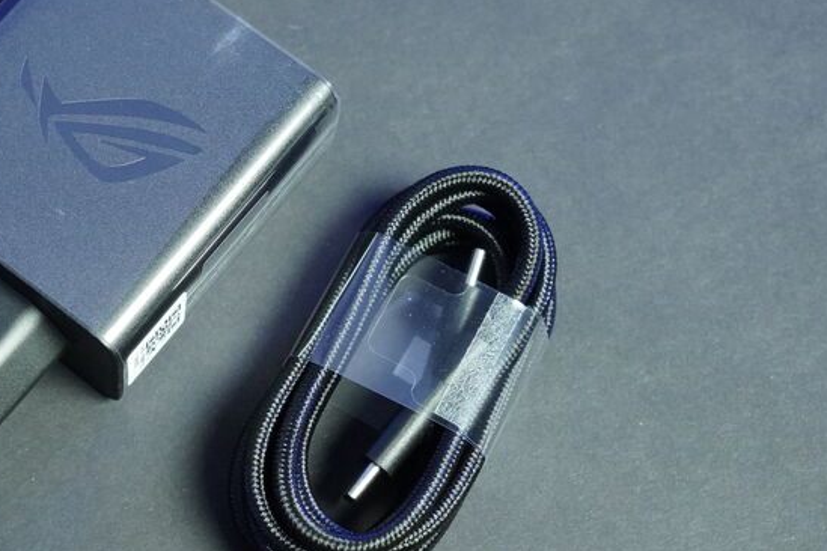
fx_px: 1769
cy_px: 304
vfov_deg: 17.7
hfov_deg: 25.8
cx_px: 146
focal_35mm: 77
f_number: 7.1
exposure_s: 1/160
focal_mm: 44
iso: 10000
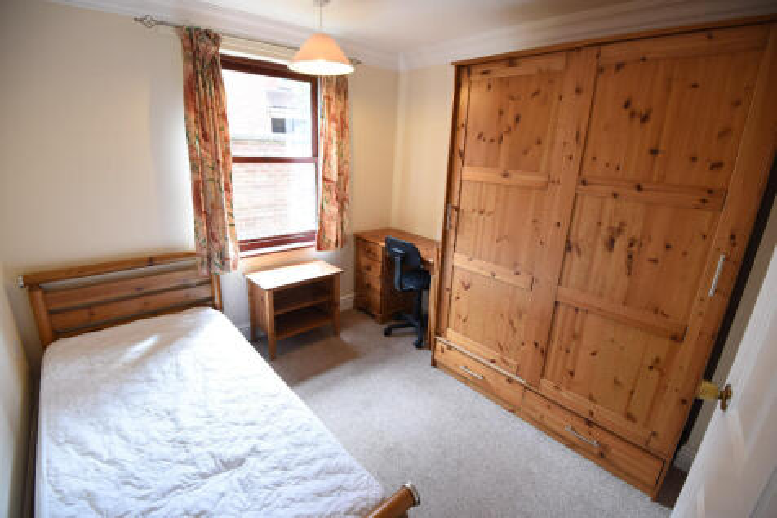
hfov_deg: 96.8
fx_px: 345
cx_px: 388
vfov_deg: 73.7
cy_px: 259
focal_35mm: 16
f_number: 4
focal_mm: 16
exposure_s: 1/50
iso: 400
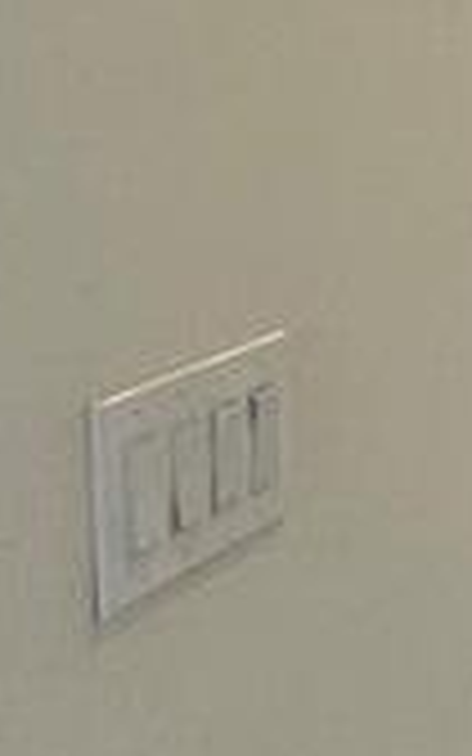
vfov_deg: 19.3
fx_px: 2182
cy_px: 94
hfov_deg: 9.6
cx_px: 1407
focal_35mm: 106
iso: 80
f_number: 2.2
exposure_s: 1/120
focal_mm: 2.22
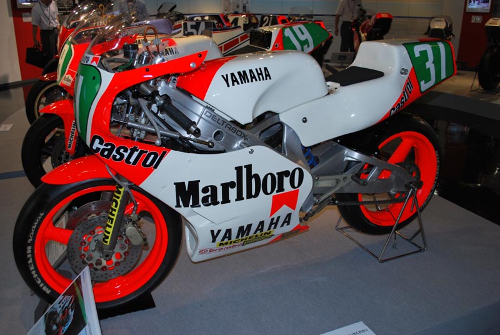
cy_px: 168
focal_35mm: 33
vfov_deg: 40.1
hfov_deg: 57.2
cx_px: 250
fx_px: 459
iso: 200
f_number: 4
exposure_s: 1/60
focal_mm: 22
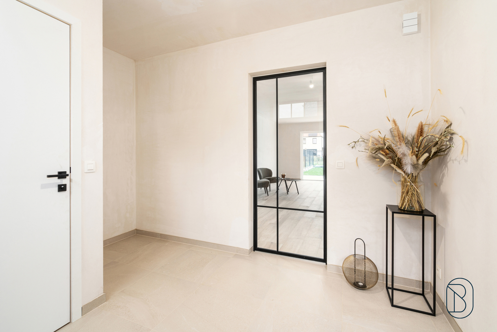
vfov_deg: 73.8
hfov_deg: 96.7
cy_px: 166
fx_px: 221
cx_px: 248
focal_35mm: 16
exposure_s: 1/1.25
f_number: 11
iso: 250
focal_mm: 16
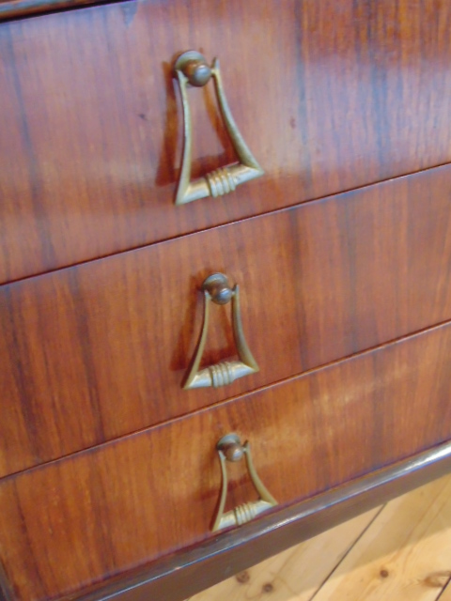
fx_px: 730
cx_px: 226
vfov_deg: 44.8
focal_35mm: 42
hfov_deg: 34.3
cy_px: 300
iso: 640
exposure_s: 1/20
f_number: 3.3
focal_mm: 7.6
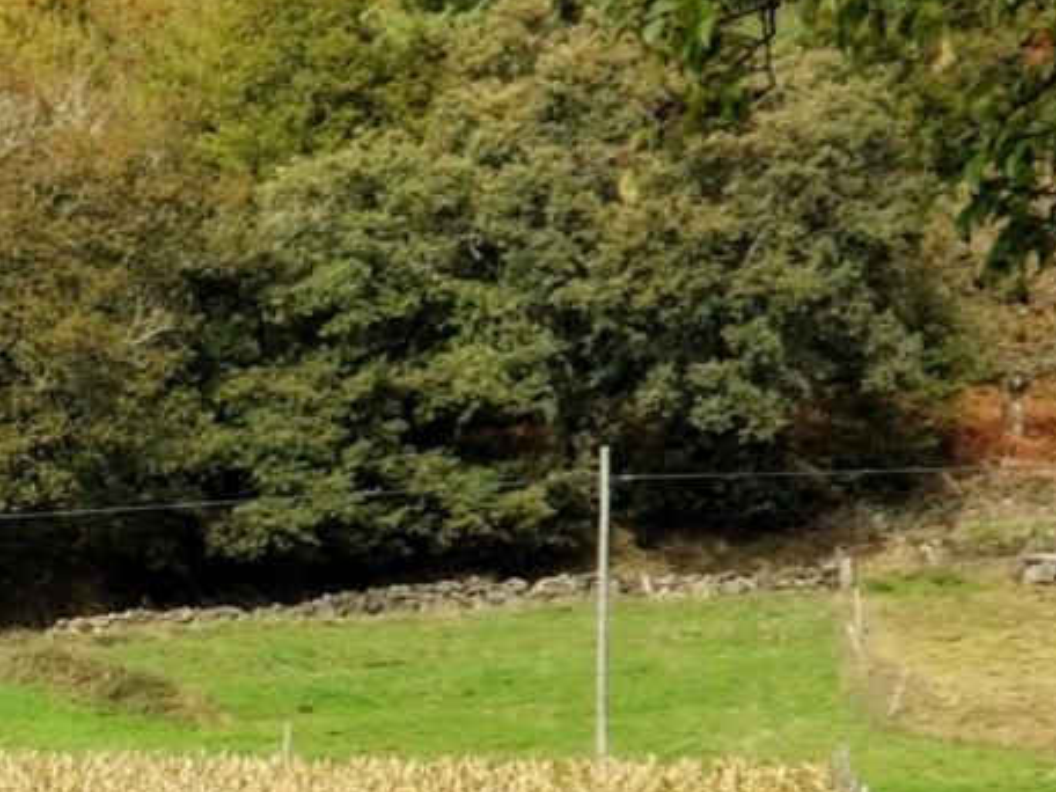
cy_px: 1334
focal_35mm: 230
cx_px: -1225
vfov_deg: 6.3
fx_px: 7016
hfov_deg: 8.1
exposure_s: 1/429
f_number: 2.4
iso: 25
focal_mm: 6
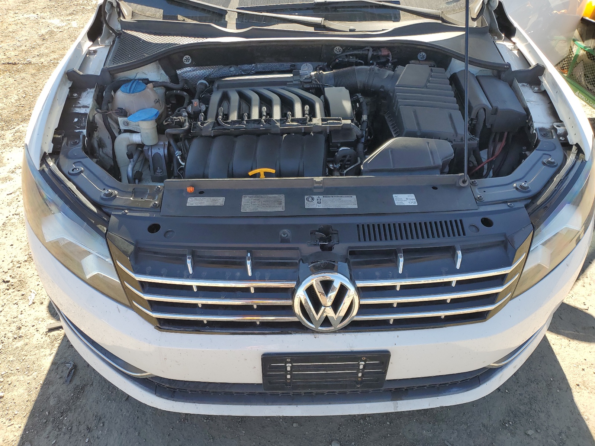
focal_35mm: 26
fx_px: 447
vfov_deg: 53.1
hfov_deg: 67.3
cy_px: 223
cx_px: 298
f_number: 1.5
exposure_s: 1/714
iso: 50
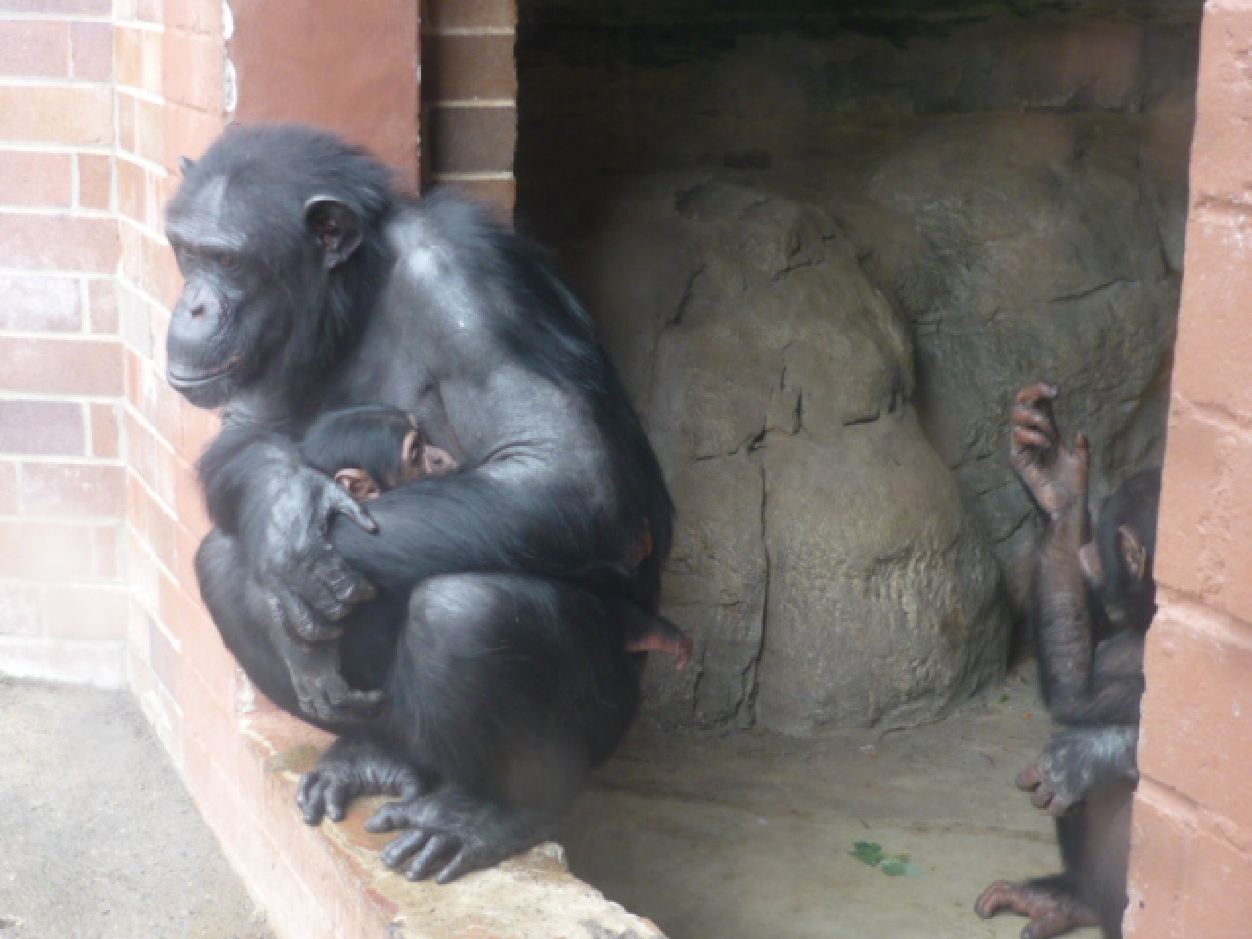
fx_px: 2098
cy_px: 470
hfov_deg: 33.2
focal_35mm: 58
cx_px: 626
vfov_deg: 25.2
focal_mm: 6
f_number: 2.9
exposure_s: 1/30
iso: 125
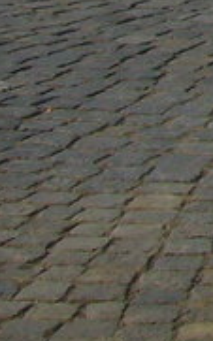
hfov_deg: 4.5
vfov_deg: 7.9
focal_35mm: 246
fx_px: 2287
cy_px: -488
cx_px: 1093
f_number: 5.6
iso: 100
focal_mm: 5.8
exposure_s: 1/500
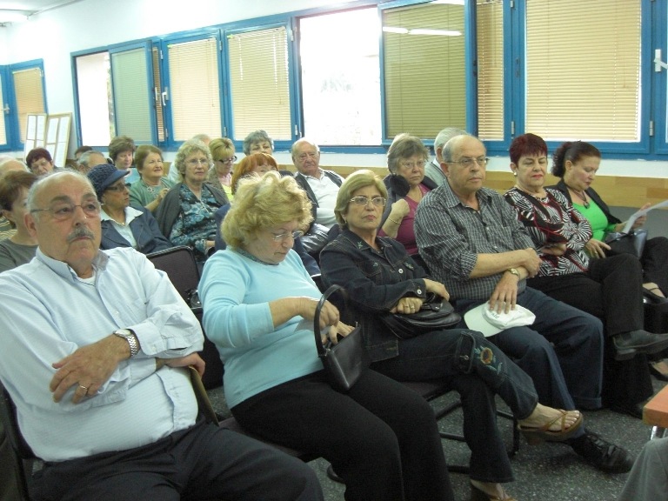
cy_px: 250
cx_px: 334
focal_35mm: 38
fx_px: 733
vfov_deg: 37.7
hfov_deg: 49.0
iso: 400
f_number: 2.8
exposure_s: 1/80
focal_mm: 7.9
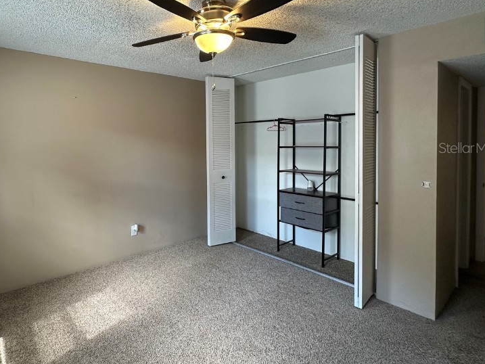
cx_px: 156
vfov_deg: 65.4
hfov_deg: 78.7
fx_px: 280
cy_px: 147
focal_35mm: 20
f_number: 2.2
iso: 160
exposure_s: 1/60
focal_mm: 2.22
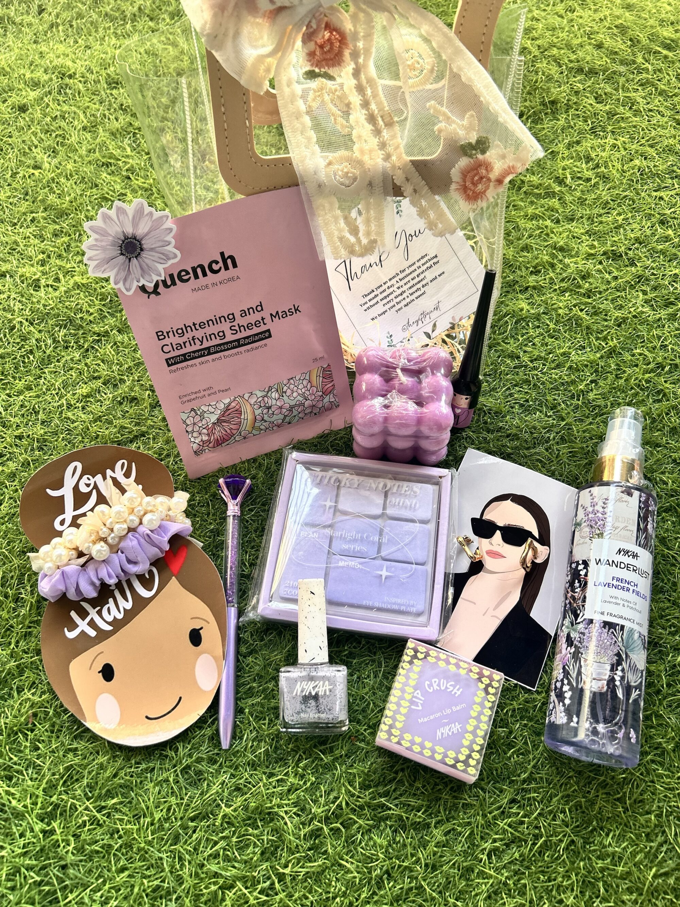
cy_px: 454
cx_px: 340
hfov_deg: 53.1
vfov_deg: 67.3
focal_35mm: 26
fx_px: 681
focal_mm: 5.7
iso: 80
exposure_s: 1/121
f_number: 1.5
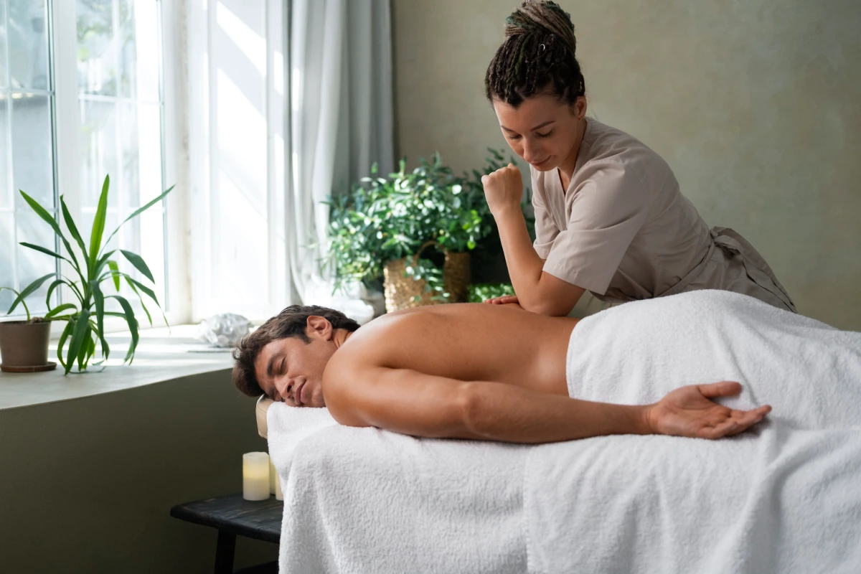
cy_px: 287
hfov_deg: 37.5
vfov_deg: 25.5
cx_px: 430
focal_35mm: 53
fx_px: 1267
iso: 640
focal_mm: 35
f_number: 2
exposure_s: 1/640
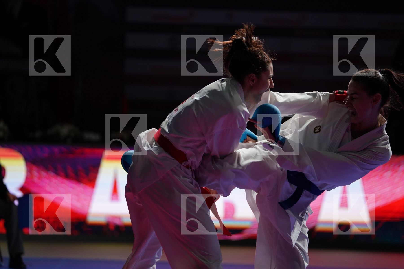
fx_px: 1616
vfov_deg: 9.5
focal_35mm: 144
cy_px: 134
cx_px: 202
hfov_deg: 14.3
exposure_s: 1/1000
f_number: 2.8
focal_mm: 144
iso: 2000
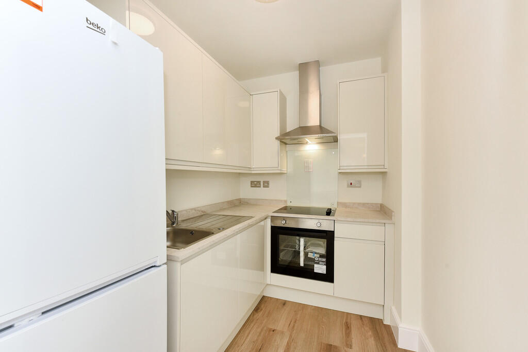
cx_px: 264
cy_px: 176
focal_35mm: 14
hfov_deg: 104.2
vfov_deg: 81.3
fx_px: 205
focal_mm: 14
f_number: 10
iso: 200
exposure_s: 1/15
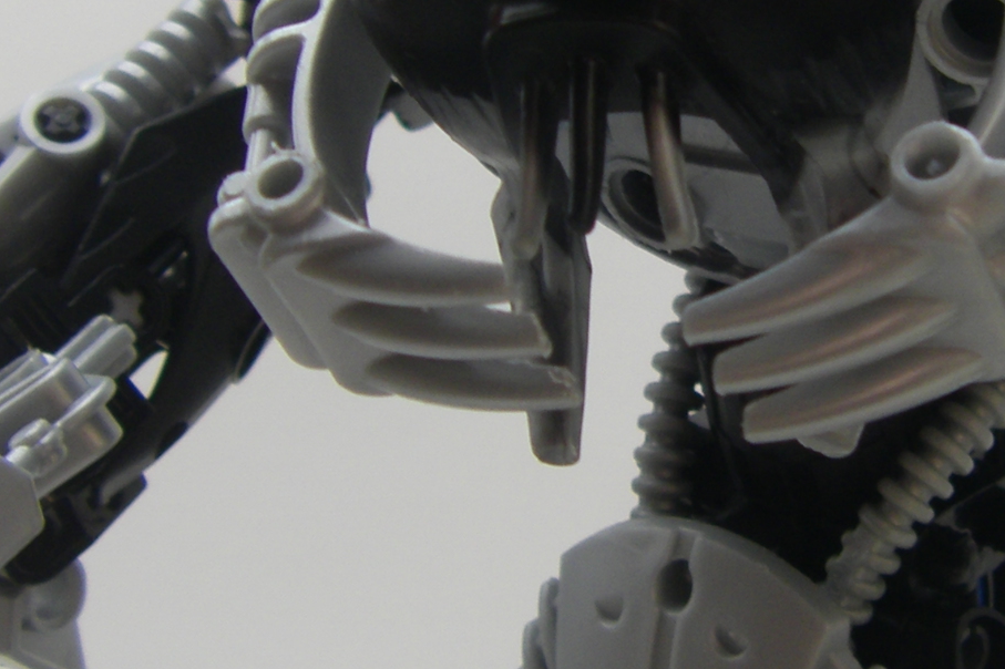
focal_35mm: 113
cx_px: 778
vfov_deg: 12.1
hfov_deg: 18.0
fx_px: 3153
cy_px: 164
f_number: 3.5
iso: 64
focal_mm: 6.3
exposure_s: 1/60
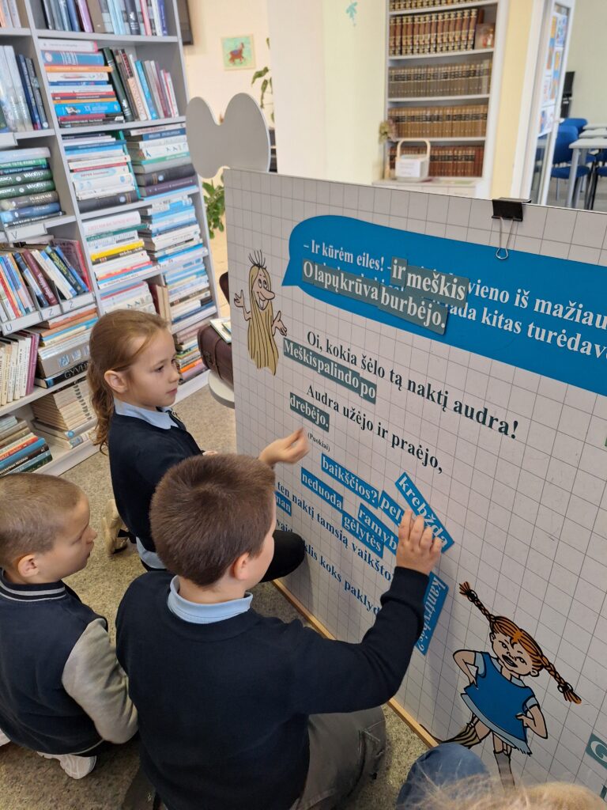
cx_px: 304
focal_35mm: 23
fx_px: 538
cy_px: 405
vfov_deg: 73.9
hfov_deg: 58.9
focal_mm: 5.54
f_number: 1.8
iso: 250
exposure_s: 1/50
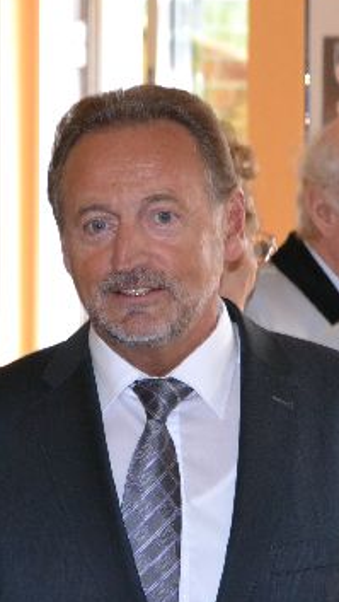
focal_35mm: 334
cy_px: 322
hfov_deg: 3.6
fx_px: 5327
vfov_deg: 6.5
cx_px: 128
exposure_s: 1/60
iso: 3200
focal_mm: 125
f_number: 5.6
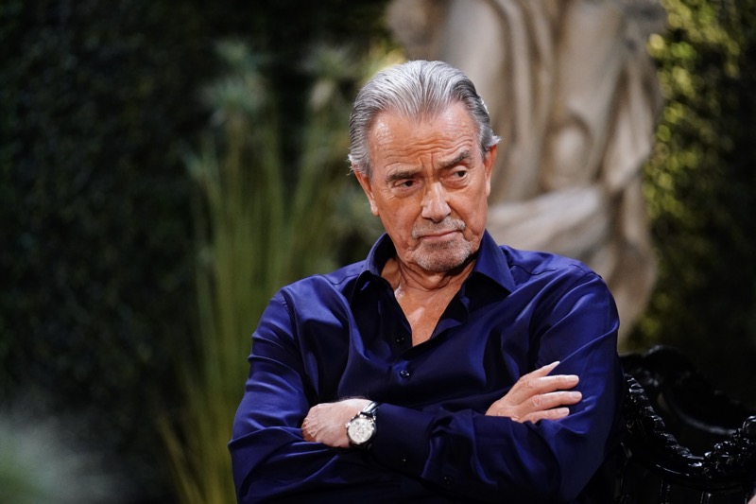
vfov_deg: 6.9
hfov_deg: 10.3
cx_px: 378
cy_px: 252
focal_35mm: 200
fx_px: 4199
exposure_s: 1/320
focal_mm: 200
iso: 8000
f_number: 3.2
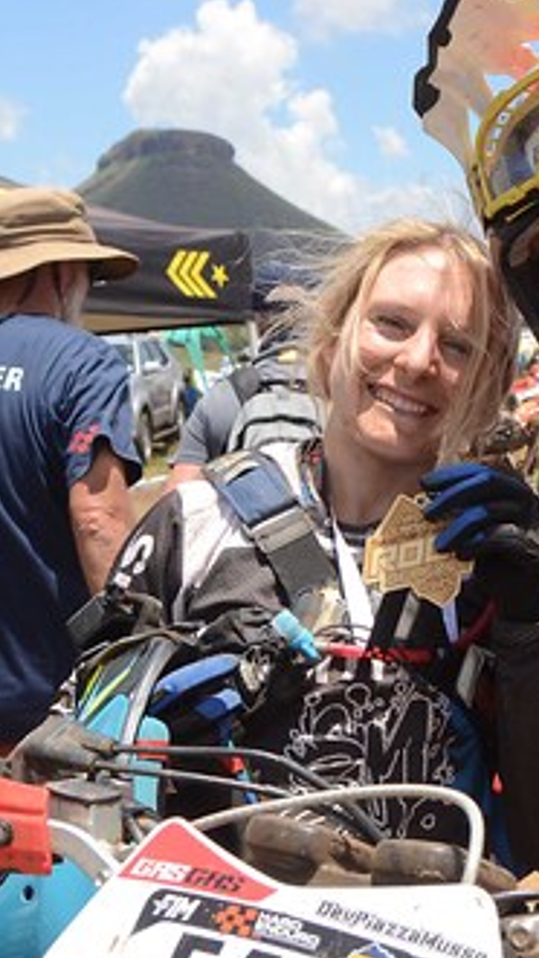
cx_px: 597
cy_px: 561
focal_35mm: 126
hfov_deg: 9.5
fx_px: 3204
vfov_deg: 17.0
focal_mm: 38
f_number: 5.6
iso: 400
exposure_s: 1/1250
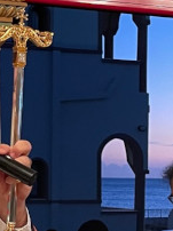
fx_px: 861
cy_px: 183
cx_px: 2
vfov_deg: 15.2
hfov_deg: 11.4
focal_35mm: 129
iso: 400
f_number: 1.6
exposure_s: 1/33
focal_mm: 5.1
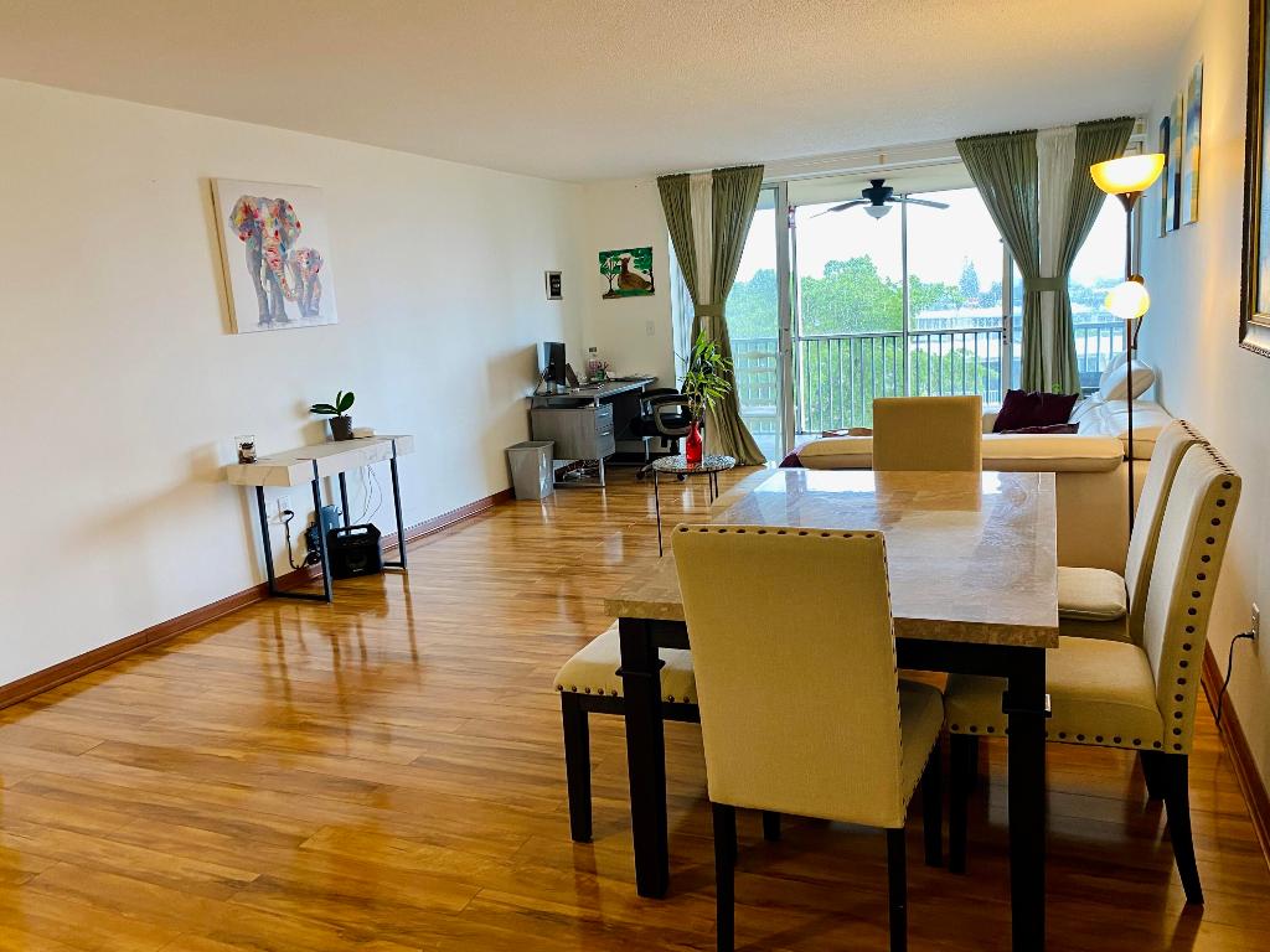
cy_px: 476
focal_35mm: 26
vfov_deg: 53.1
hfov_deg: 67.3
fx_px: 954
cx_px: 635
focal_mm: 4.25
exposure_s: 1/60
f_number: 1.8
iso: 160
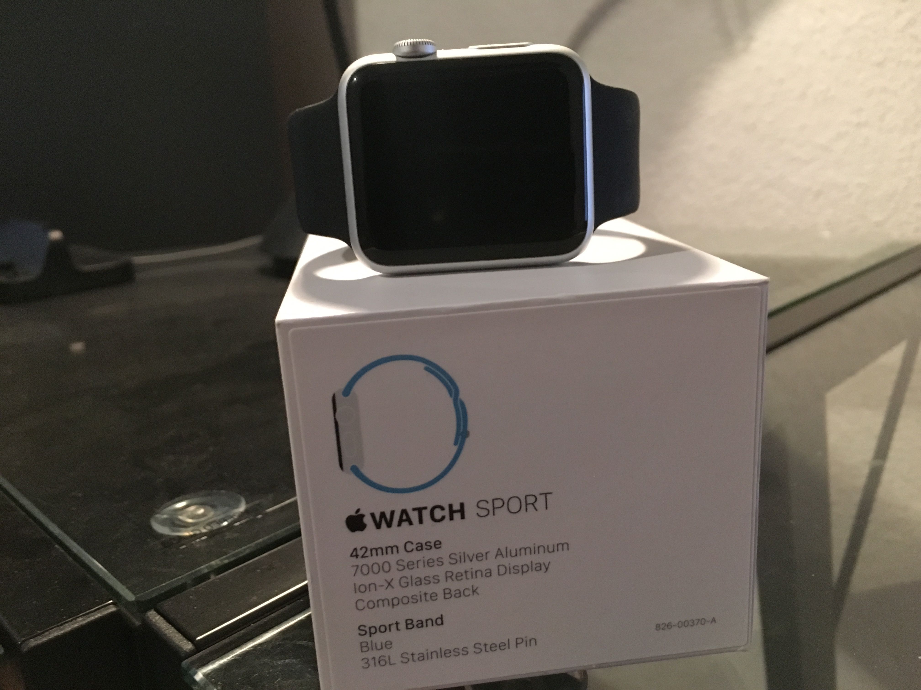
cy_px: 345
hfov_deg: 61.7
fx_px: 772
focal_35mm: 29
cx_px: 460
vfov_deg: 48.2
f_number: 2.2
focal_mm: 4.15
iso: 250
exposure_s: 1/17
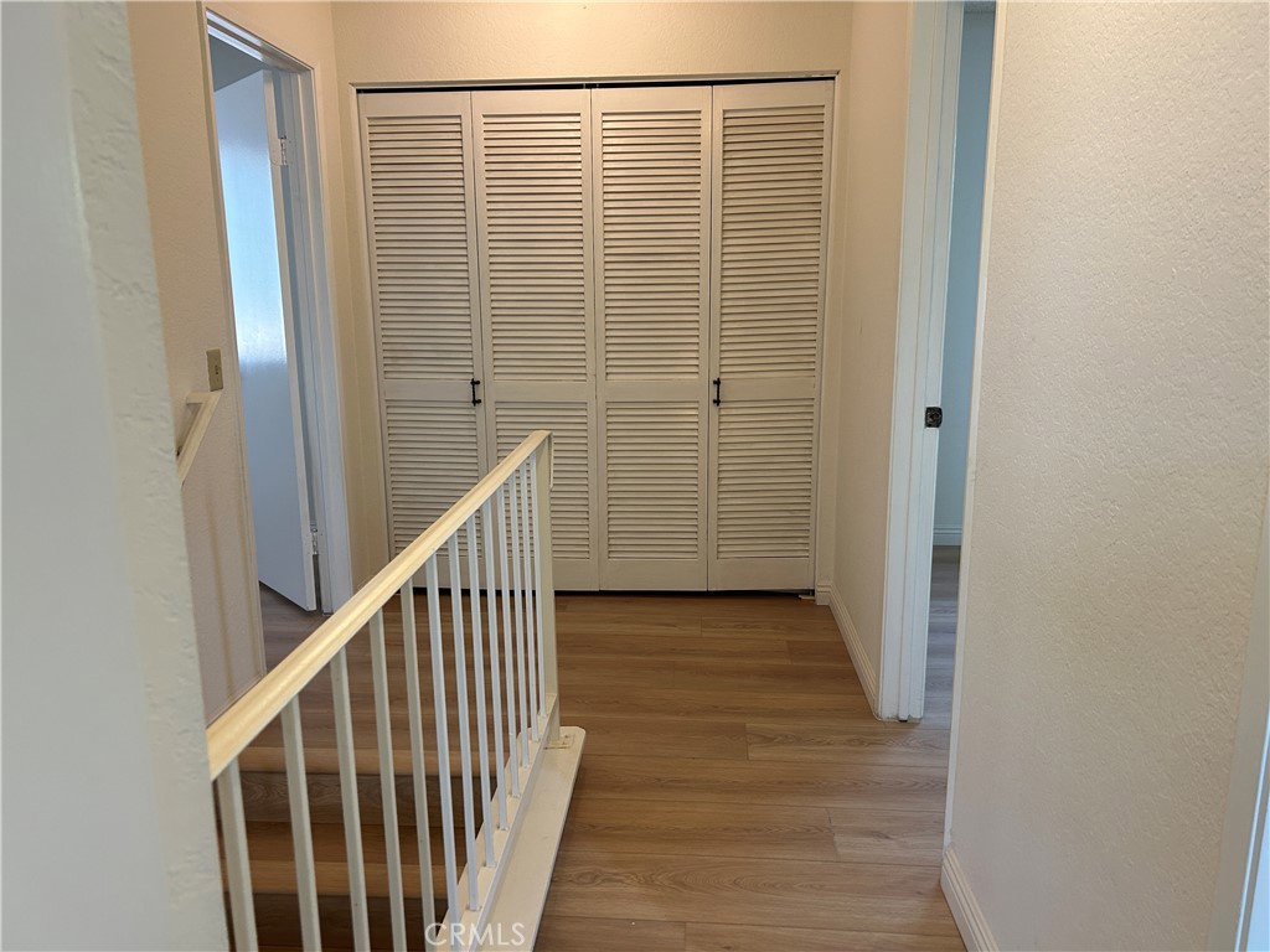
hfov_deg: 67.3
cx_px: 635
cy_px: 476
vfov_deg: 53.1
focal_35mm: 26
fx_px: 954
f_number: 1.5
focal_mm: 5.7
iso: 125
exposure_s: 1/120
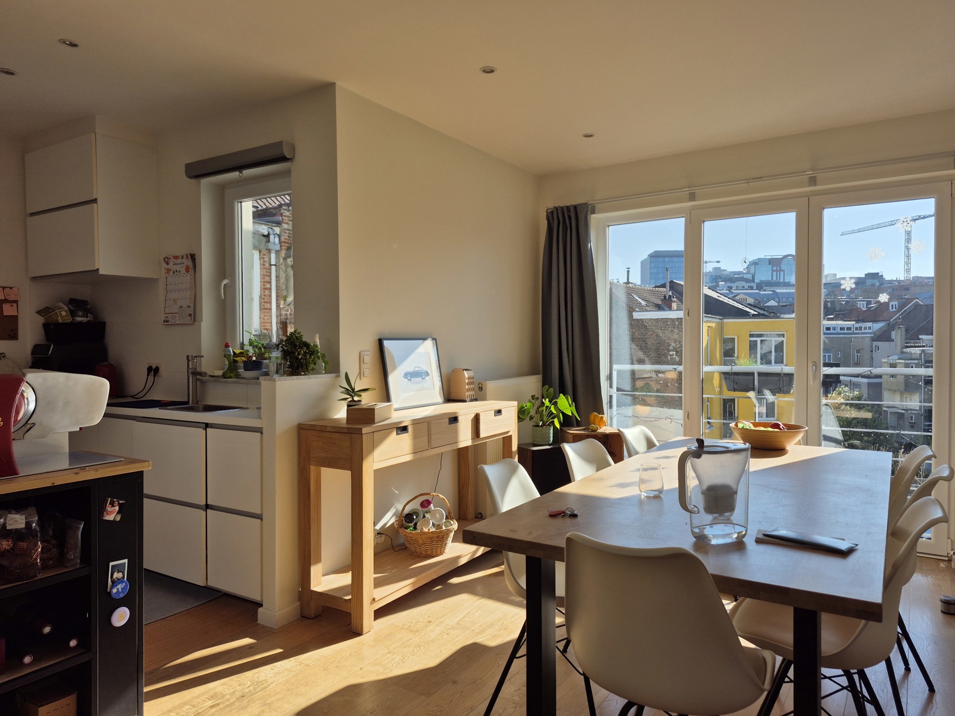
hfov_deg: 73.9
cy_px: 358
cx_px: 478
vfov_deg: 58.9
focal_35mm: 23
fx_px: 635
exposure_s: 1/1268
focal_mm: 5.4
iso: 25
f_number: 1.8
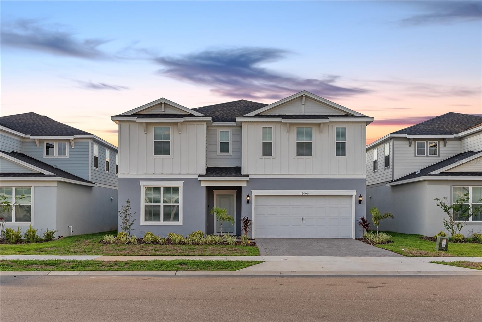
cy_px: 161
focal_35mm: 35
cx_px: 241
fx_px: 469
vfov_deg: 37.9
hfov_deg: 54.4
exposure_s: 1/160
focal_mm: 35
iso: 200
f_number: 5.6
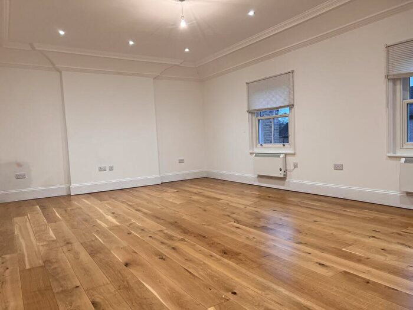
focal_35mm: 26
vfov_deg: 53.1
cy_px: 155
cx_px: 206
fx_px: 310
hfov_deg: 67.3
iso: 100
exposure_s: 1/100
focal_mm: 5.7
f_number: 1.5
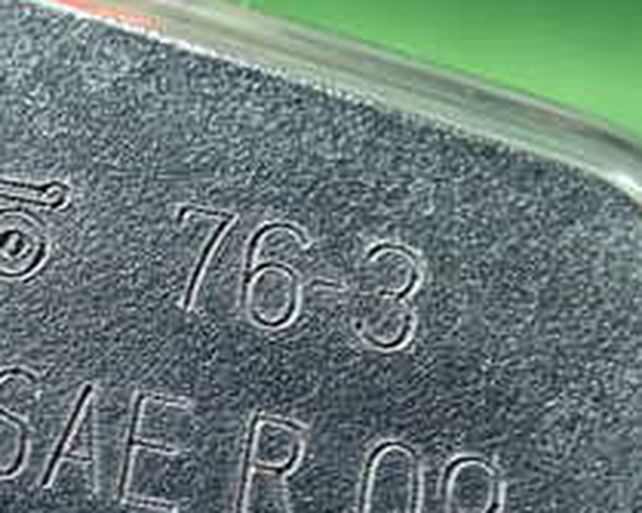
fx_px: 1595
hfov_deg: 22.0
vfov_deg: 18.3
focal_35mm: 84
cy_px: 264
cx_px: 6
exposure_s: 1/100
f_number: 2.3
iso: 800
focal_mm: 5.5
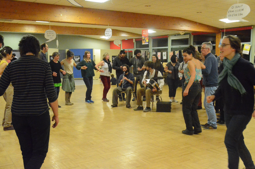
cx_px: 128
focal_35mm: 36
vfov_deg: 36.7
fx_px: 254
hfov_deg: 53.2
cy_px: 84
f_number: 6.3
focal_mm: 24
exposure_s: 1/160
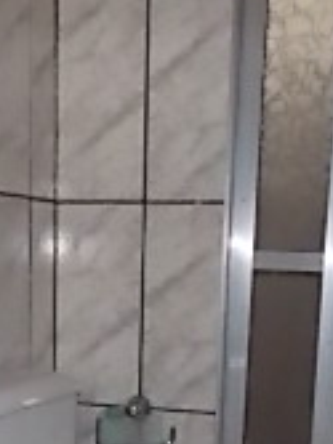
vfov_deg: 20.5
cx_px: 139
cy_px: 564
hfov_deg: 16.8
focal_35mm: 88
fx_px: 1130
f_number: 3.1
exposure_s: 1/30
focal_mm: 4
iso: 200
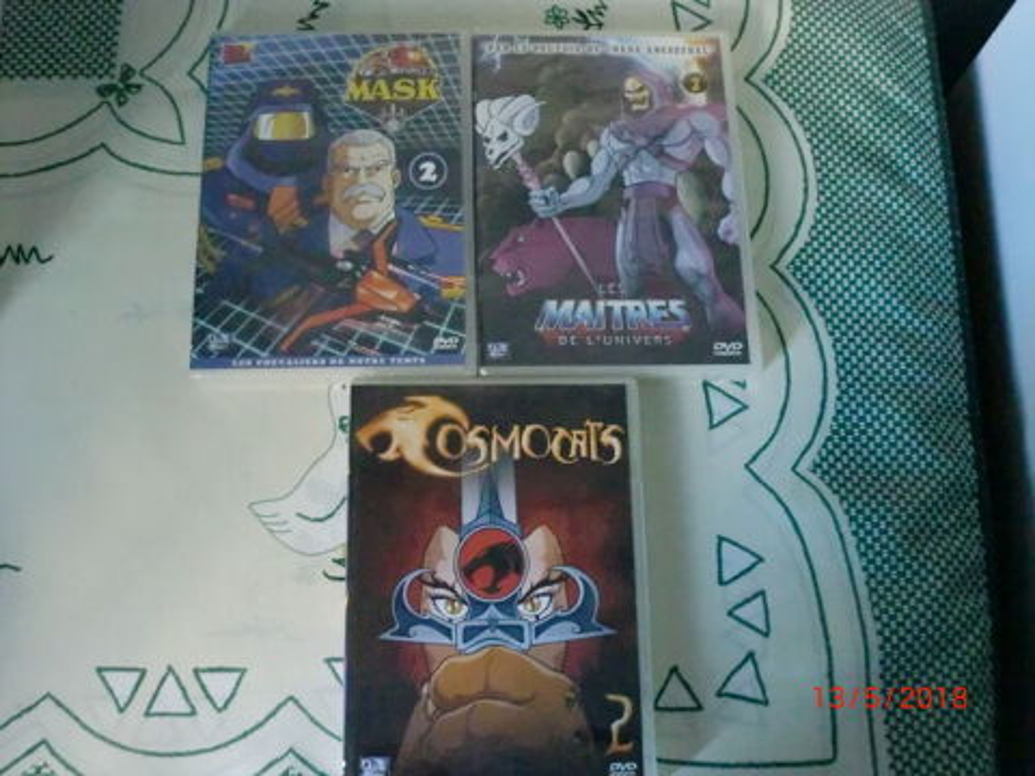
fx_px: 1256
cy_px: 388
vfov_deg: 34.3
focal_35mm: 42
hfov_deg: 44.8
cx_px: 518
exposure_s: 1/60
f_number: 3.4
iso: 1250
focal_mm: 7.7
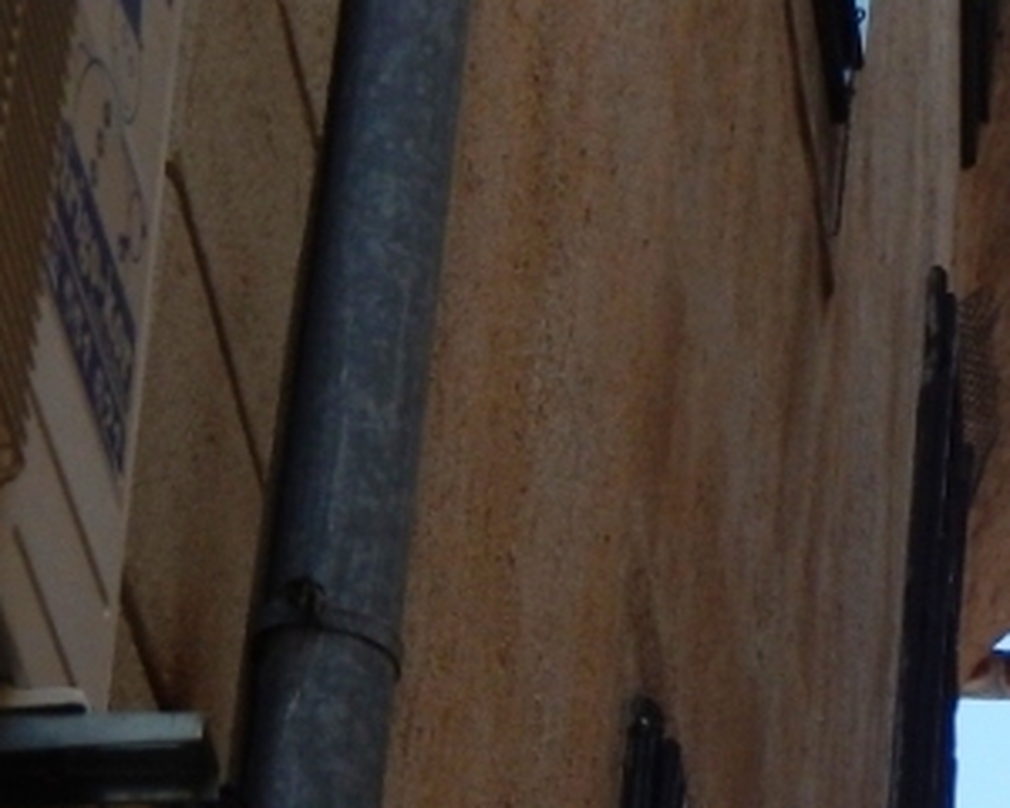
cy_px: 912
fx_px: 6068
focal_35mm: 203
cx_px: 1377
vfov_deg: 7.6
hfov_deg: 9.3
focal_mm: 10.9
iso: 125
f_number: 4
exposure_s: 1/400
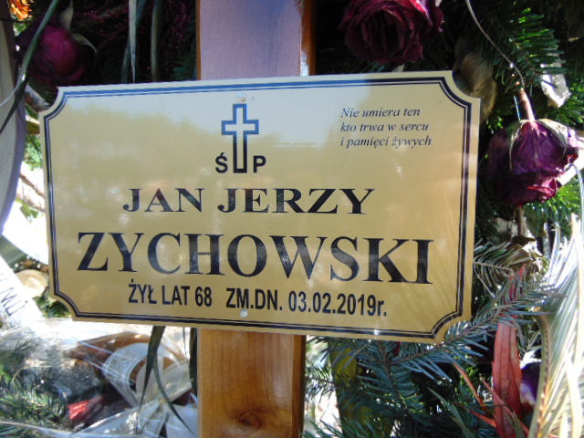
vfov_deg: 54.9
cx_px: 292
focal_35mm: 25
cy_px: 219
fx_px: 422
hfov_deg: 69.4
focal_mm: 4.5
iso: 80
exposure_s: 1/160
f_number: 3
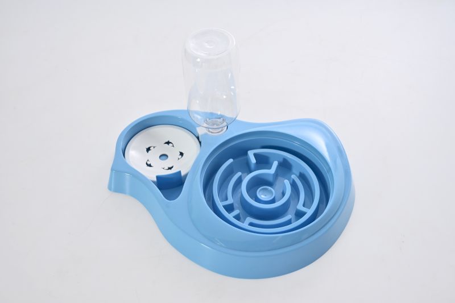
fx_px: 607
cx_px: 228
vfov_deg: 28.1
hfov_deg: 41.1
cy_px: 152
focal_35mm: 48
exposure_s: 1/125
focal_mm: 48
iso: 320
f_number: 10
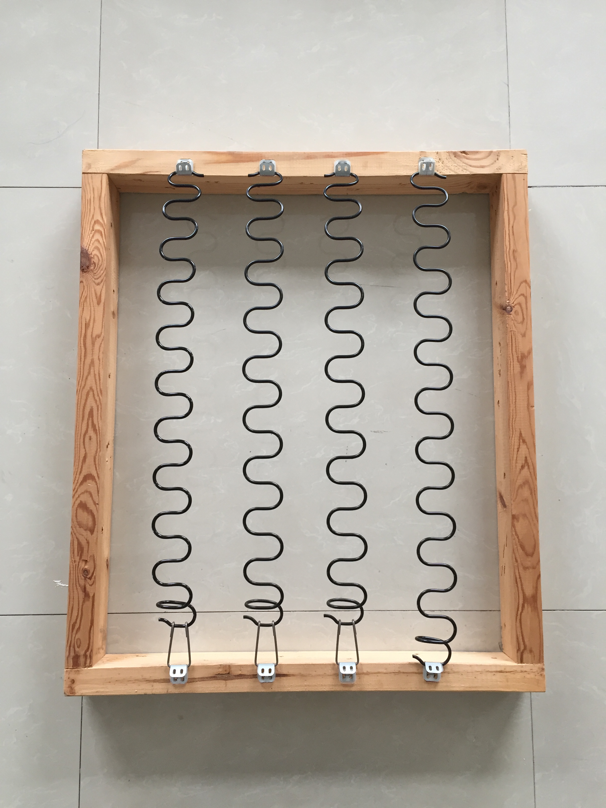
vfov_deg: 61.7
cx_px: 303
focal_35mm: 29
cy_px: 404
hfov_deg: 48.2
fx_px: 677
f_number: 2.2
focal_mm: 4.15
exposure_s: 1/33
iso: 80
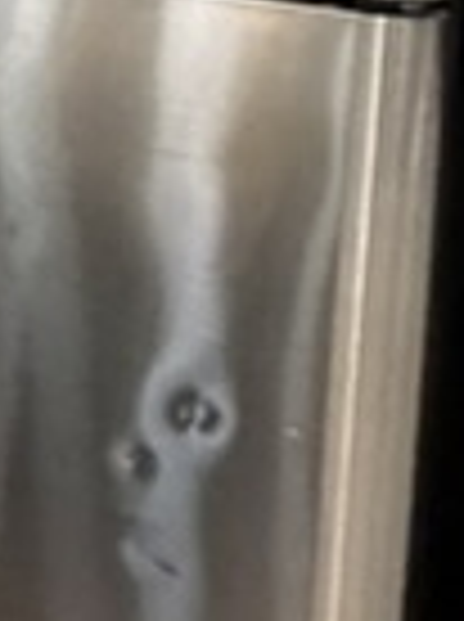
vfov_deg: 17.9
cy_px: -158
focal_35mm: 104
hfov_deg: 10.1
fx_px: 1864
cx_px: -964
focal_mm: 2.22
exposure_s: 1/60
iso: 640
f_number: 2.2
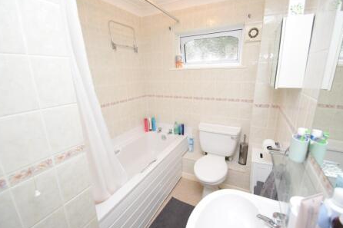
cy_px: 113
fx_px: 152
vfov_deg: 73.7
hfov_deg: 96.8
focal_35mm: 16
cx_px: 174
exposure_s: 1/60
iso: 800
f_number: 3.5
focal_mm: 10
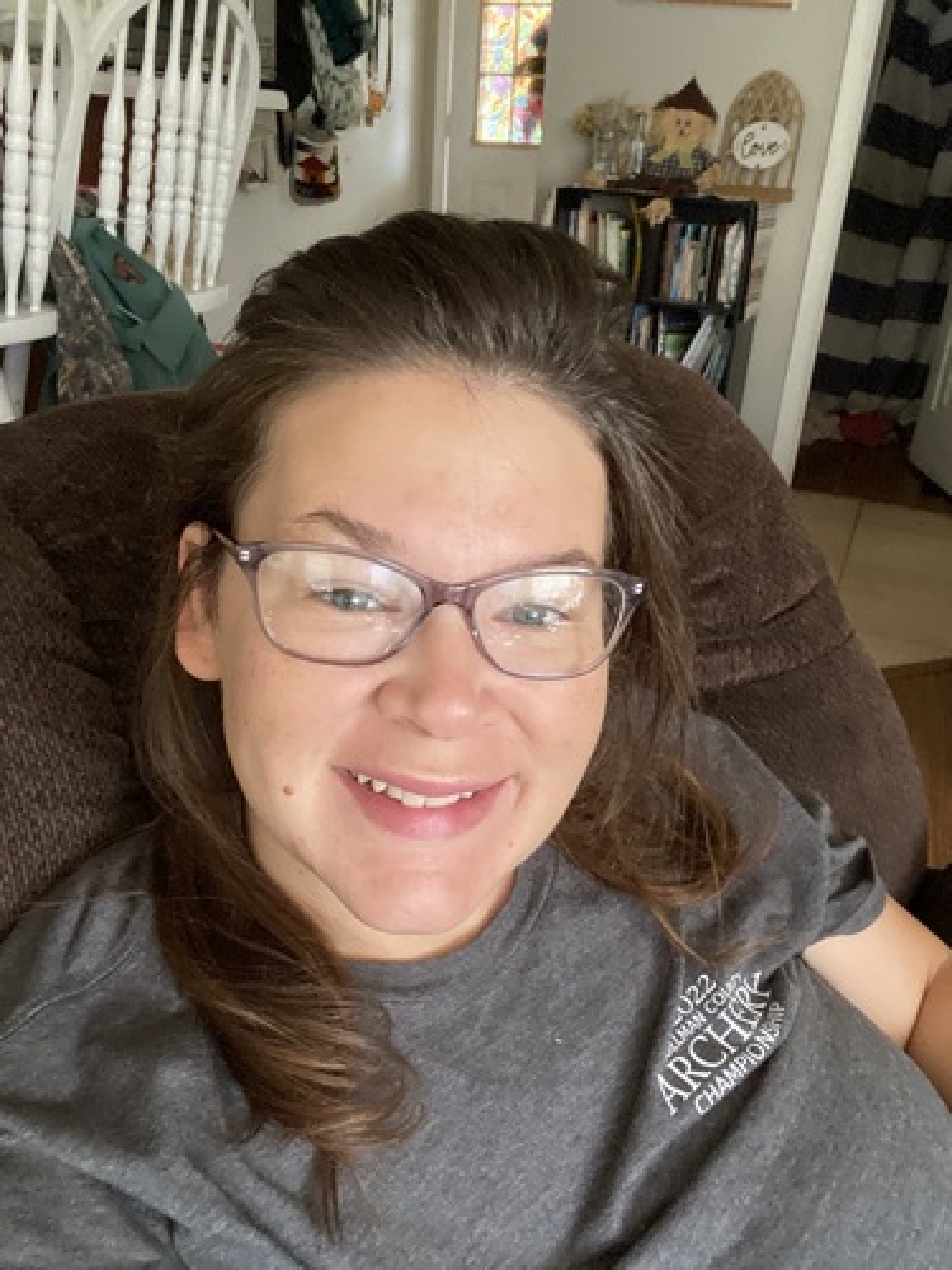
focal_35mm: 30
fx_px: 1100
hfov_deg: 46.8
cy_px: 635
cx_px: 476
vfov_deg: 60.0
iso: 400
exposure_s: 1/49
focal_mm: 2.71
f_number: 2.2
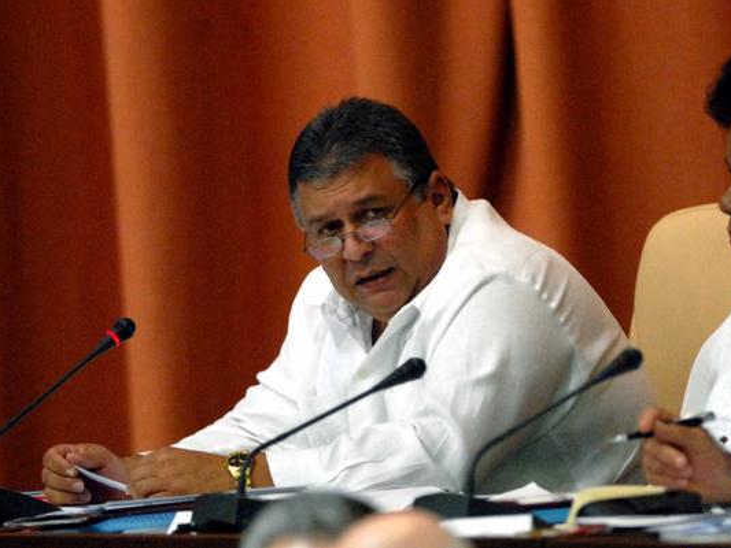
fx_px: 10308
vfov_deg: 3.0
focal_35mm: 488
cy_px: 274
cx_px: 366
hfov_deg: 4.1
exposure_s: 1/160
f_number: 2.8
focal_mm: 300
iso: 1000
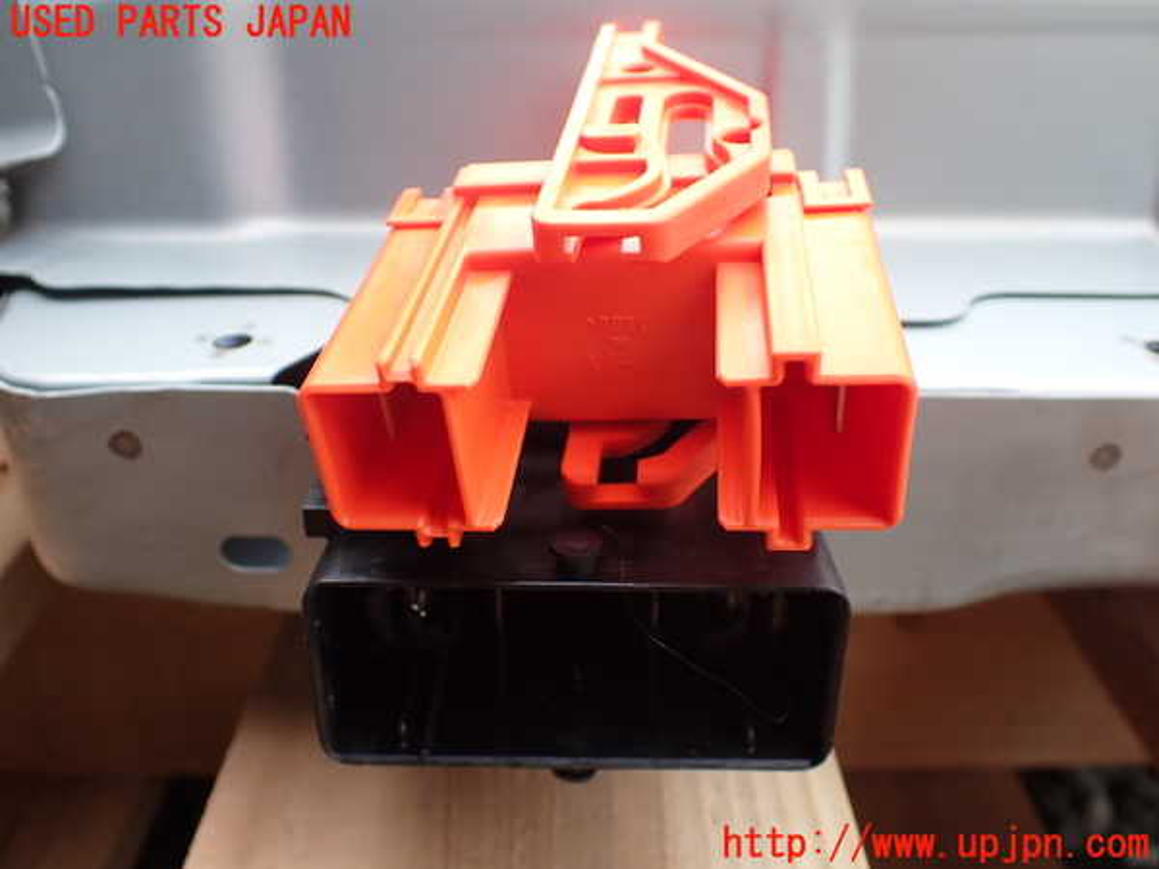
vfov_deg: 46.8
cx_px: 580
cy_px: 434
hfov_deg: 60.0
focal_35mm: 30
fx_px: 1004
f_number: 2.3
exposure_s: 1/160
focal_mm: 5.4
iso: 100
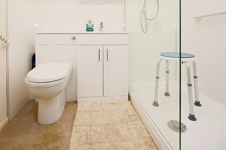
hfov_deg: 81.0
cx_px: 102
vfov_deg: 56.6
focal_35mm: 21
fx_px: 132
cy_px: 38
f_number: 4
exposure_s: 1/60
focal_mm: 14
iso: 560
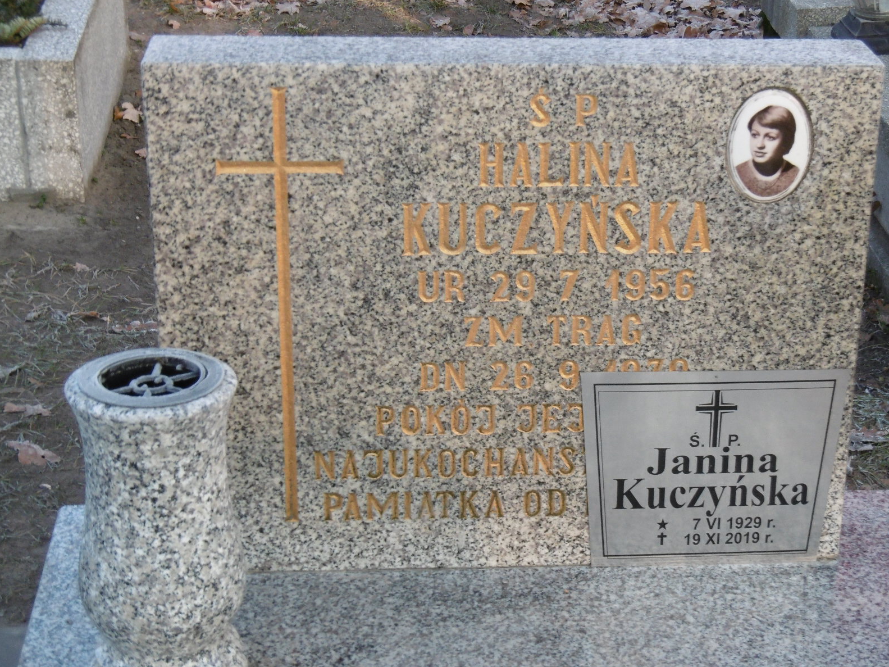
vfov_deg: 16.8
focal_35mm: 88
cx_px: 564
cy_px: 384
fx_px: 2260
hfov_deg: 22.2
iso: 100
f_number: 4.4
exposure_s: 1/60
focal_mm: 12.1
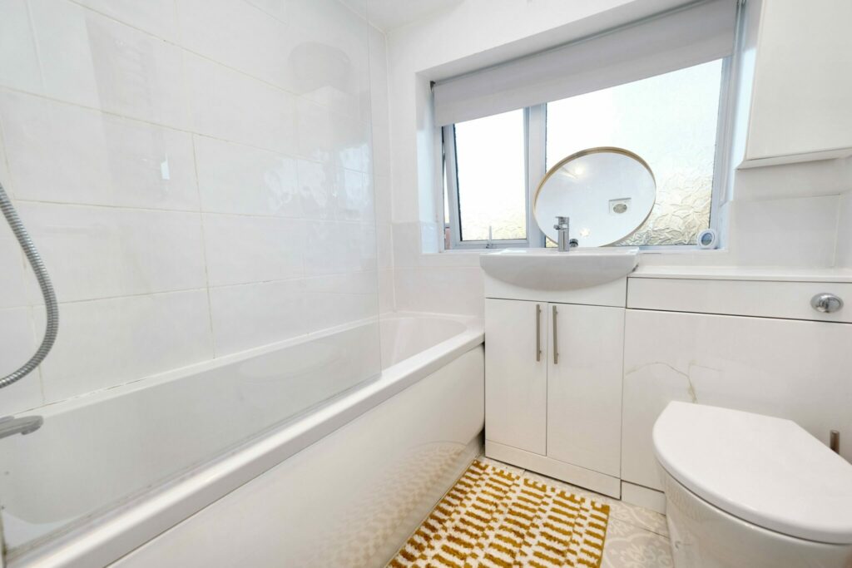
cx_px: 426
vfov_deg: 77.3
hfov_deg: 100.4
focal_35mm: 15
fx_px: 355
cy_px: 284
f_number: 4
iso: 200
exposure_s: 1/60
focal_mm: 10
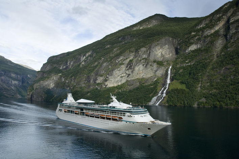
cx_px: 120
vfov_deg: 50.3
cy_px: 80
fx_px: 169
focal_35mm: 26
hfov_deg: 70.5
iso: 200
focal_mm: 17
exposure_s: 1/500
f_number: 5.6
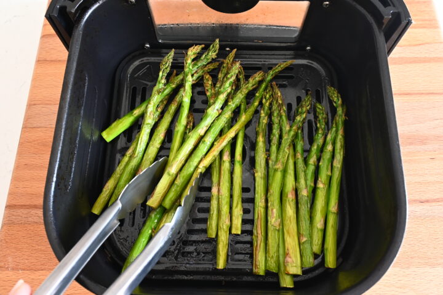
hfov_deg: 63.7
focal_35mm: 29
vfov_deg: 44.9
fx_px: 357
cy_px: 148
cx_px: 222
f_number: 6.3
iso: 200
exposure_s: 1/5
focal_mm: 19.5
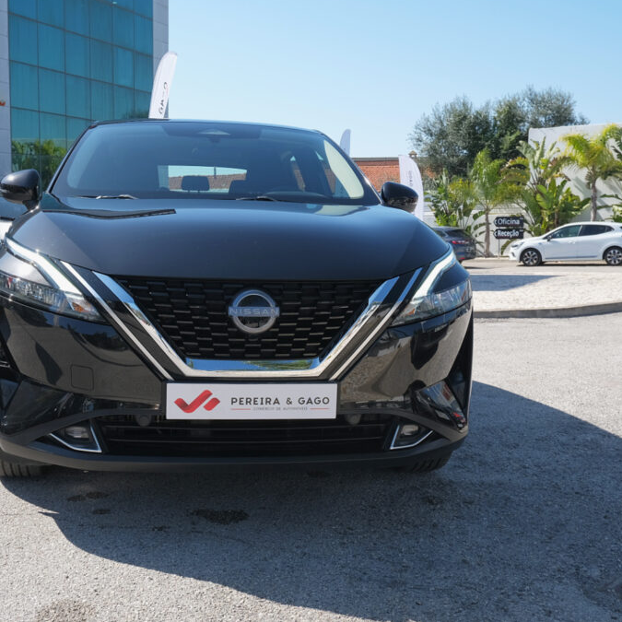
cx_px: 243
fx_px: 813
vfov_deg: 41.9
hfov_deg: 41.6
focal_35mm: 40
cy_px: 308
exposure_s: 1/160
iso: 160
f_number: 9
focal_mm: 20.9
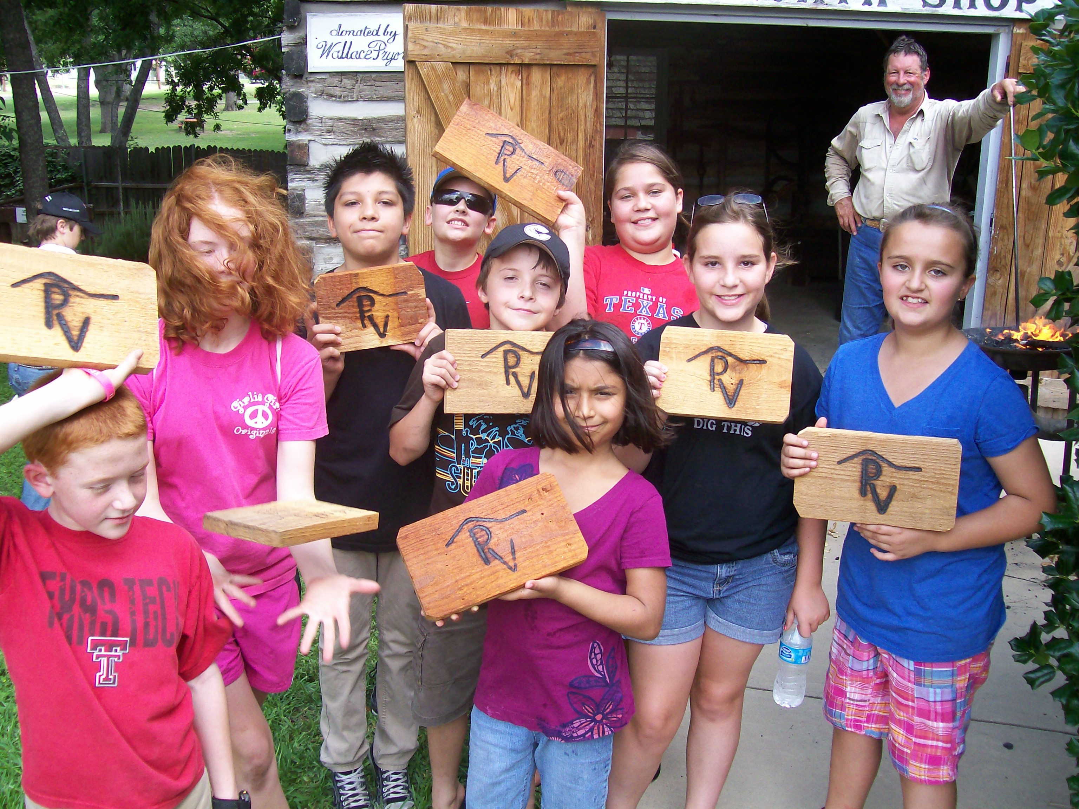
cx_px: 540
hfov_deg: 51.4
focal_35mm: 36
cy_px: 404
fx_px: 1122
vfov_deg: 39.7
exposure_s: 1/251
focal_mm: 6
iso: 80
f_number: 2.7
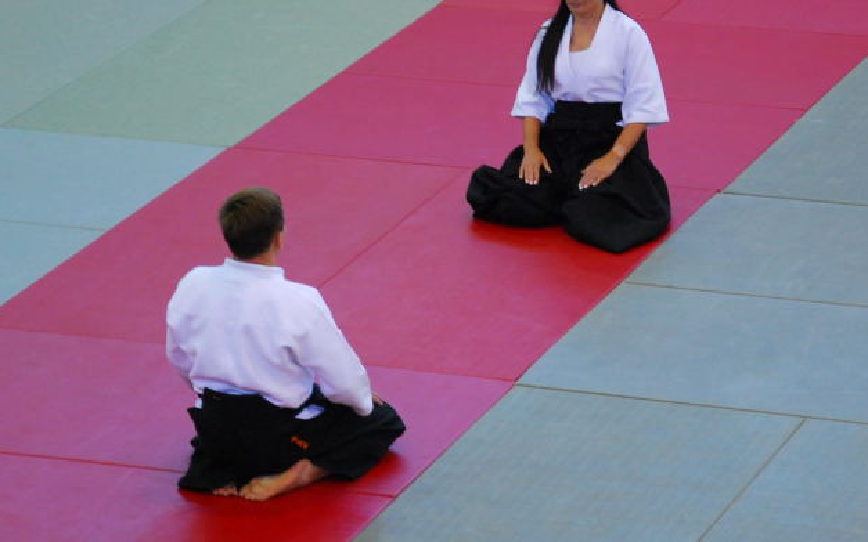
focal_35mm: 175
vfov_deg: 7.5
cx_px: 512
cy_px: 153
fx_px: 4140
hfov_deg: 12.0
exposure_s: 1/40
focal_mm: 70
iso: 800
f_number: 5.6
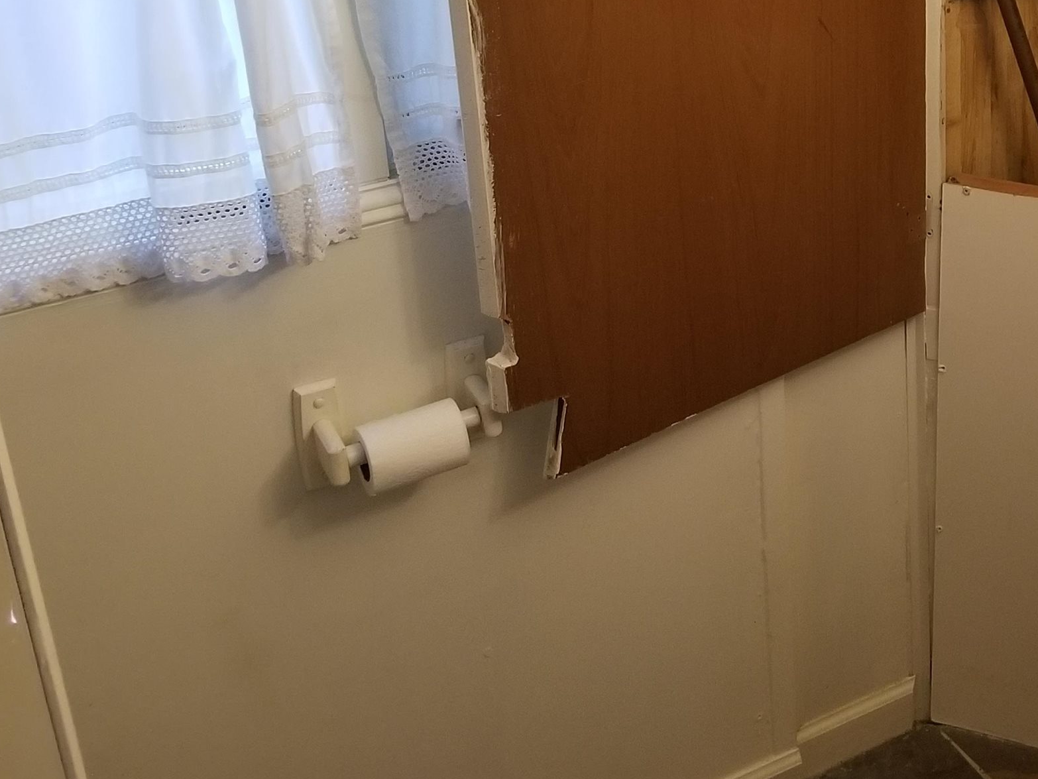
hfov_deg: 34.9
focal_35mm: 51
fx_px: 1530
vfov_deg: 27.5
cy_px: 70
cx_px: 970
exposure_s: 1/60
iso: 200
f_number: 1.7
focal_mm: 4.25
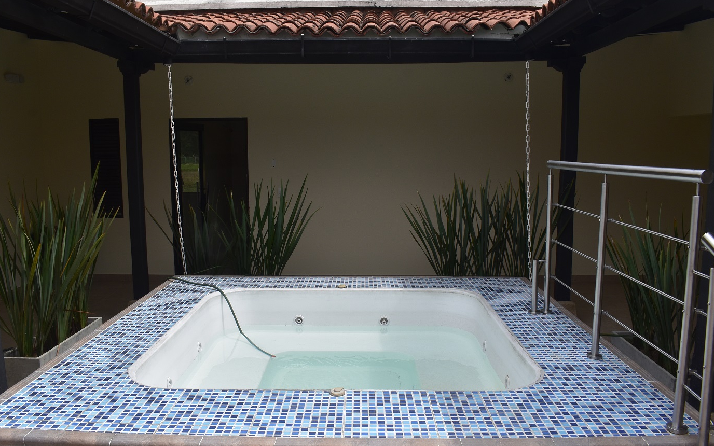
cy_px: 237
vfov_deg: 41.8
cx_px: 341
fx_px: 584
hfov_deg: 62.9
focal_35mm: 30
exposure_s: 1/400
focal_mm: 18
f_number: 11
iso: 400
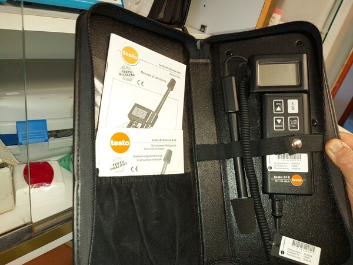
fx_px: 245
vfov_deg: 56.8
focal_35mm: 24
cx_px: 176
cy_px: 132
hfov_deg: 71.6
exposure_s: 1/50
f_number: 1.8
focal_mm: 5.23
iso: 64
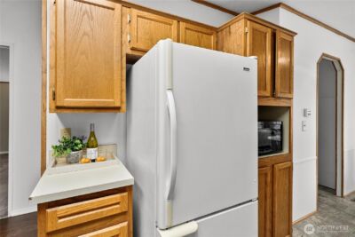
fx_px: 168
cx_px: 178
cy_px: 118
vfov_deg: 70.5
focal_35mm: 17
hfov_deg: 93.3
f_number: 7.1
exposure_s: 1/20
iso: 1000
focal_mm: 17
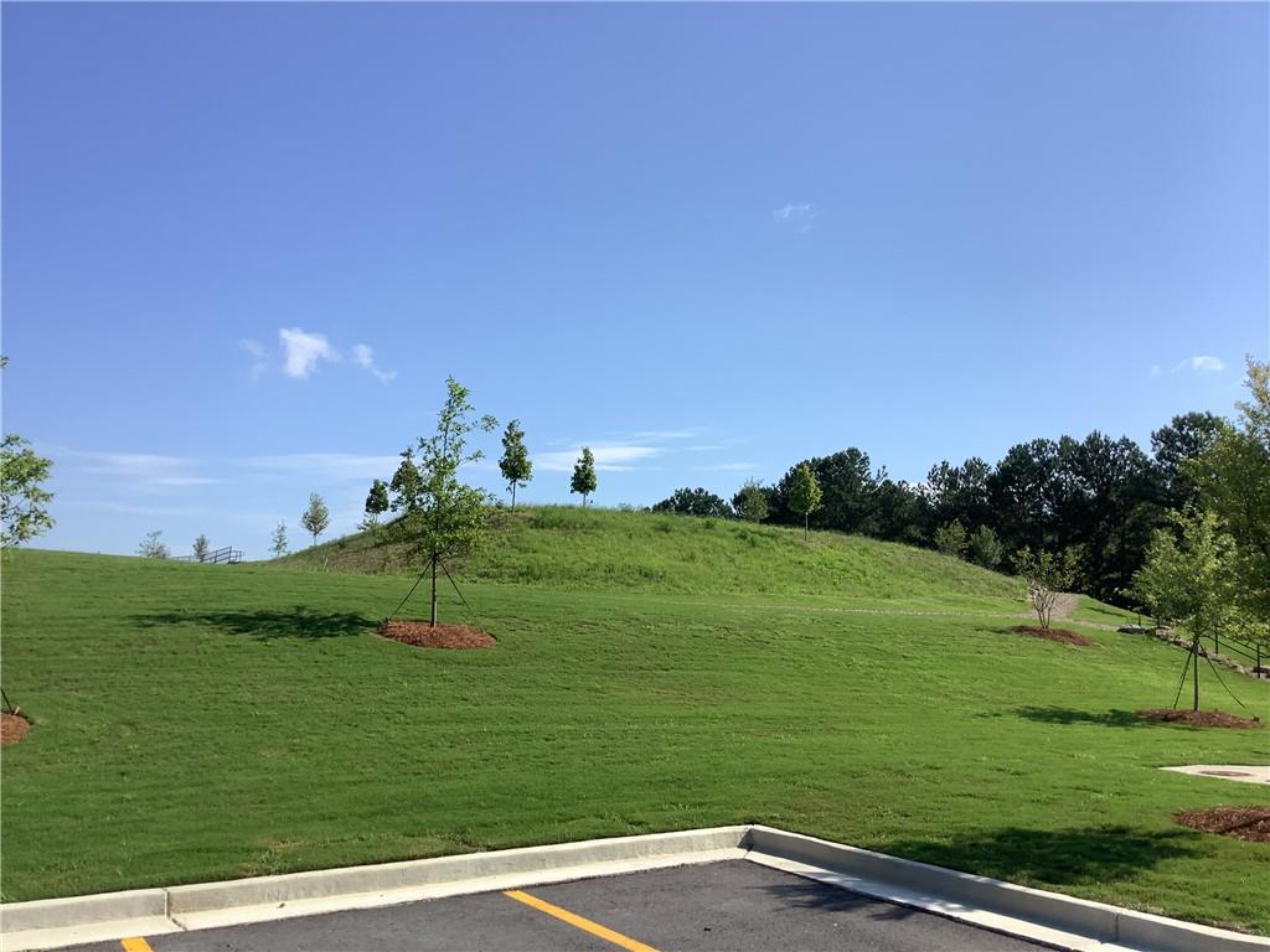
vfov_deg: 45.4
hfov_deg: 58.4
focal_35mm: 31
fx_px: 1137
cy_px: 476
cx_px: 635
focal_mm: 3.3
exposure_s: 1/1404
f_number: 2.4
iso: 25
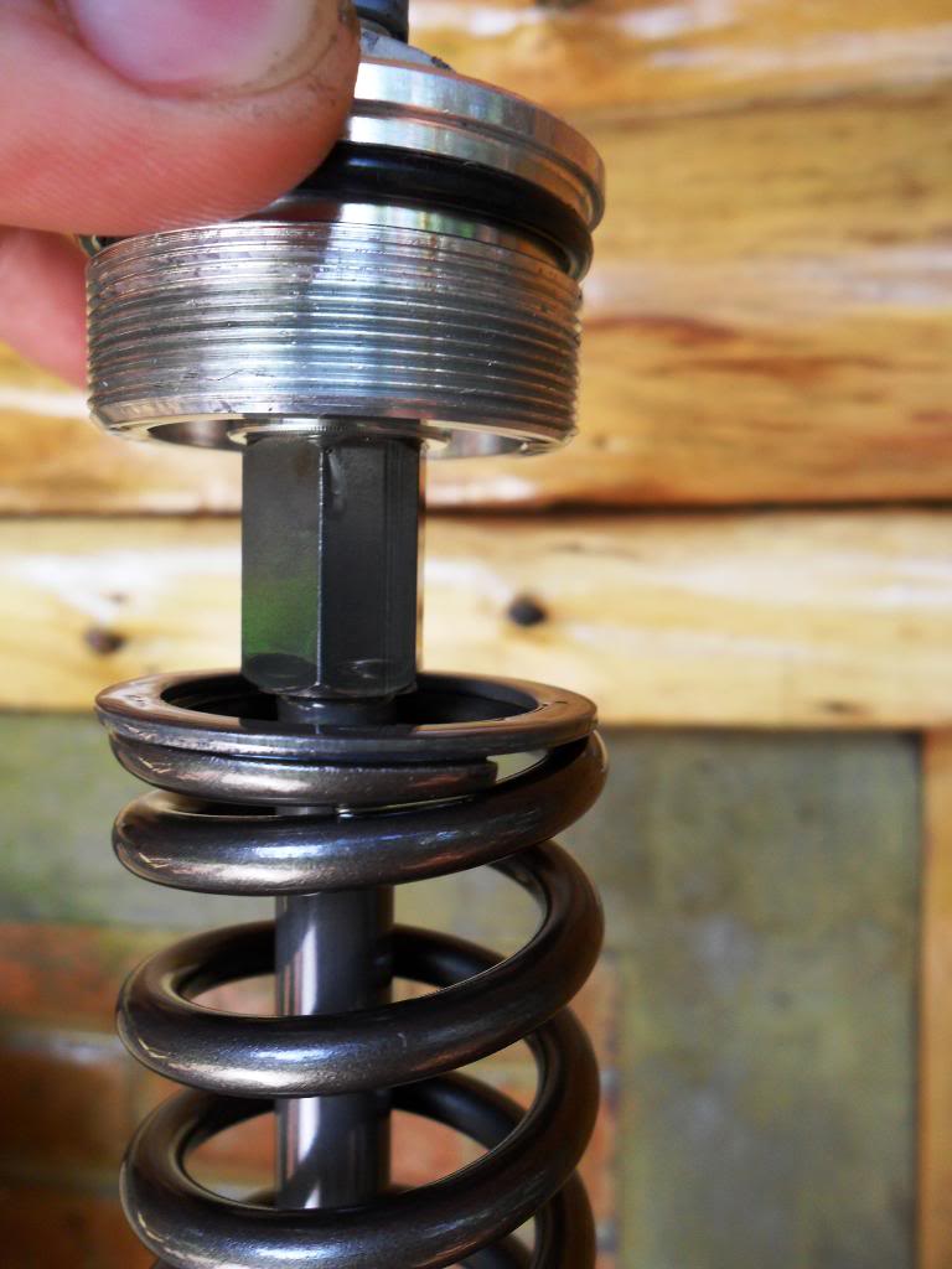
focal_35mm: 27
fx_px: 990
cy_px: 634
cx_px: 476
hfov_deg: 51.4
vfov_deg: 65.3
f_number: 3.5
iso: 100
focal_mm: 4.9
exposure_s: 1/90
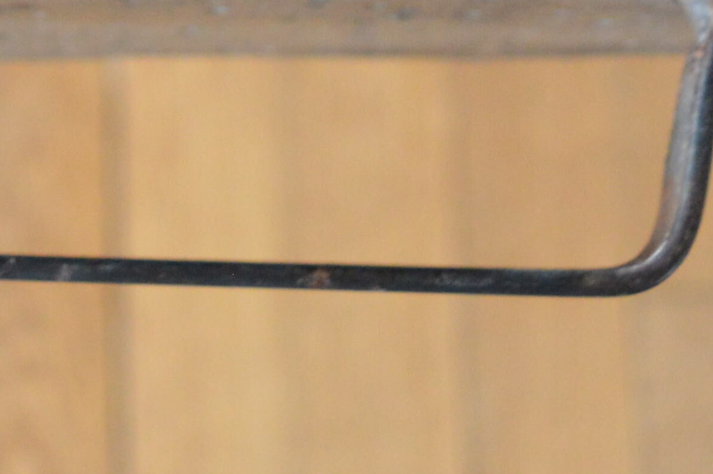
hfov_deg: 12.8
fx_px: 3157
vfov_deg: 8.0
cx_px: 119
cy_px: -632
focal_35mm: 160
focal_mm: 21
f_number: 3.8
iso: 1000
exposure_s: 1/60
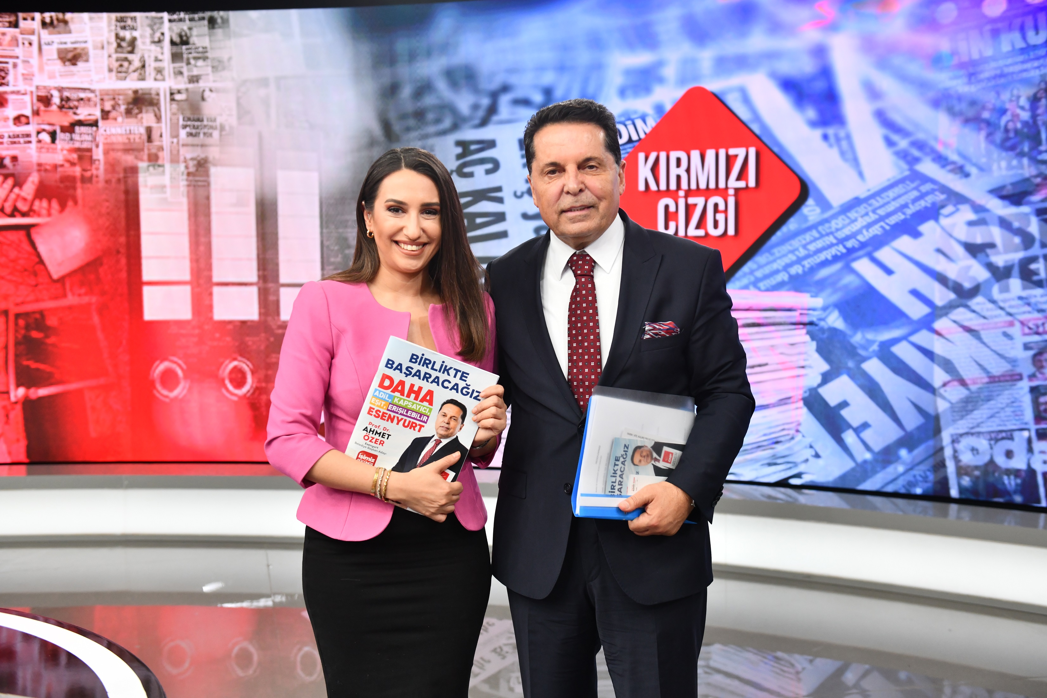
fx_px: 1280
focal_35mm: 44
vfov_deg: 30.5
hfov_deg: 44.5
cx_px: 524
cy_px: 349
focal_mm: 44
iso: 1000
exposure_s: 1/250
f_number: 4
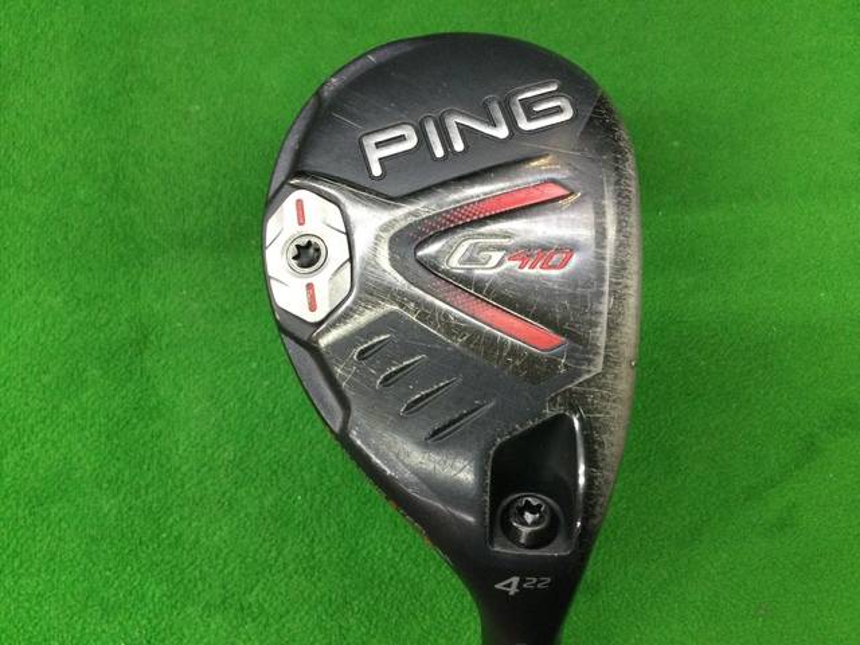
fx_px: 770
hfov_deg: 58.4
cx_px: 430
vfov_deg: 45.4
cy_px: 322
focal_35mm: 31
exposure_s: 1/30
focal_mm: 3.3
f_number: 2.4
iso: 125
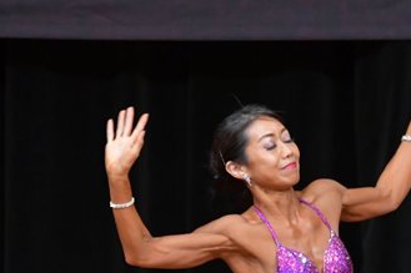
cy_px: 273
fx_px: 10075
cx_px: 337
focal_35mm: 883
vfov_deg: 1.6
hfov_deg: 2.3
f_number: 5.6
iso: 4000
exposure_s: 1/400
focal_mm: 250
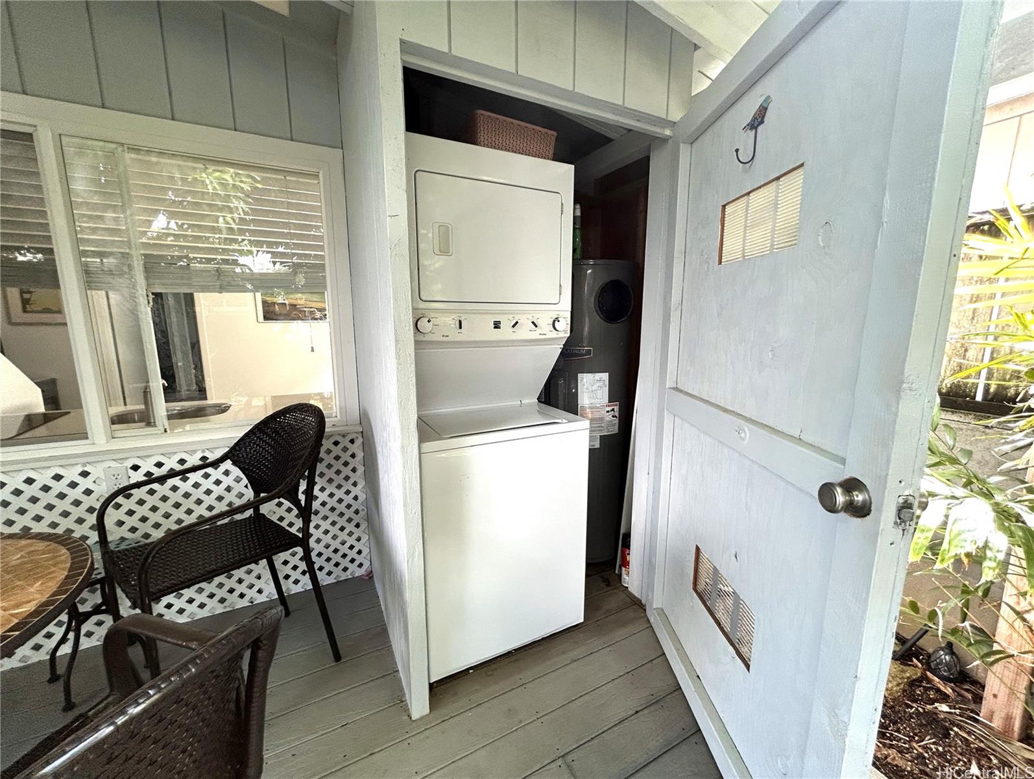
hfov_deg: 106.1
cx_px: 517
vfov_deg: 90.1
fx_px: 389
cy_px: 390
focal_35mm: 13
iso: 46
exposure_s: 1/131
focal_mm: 1.95
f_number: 2.2
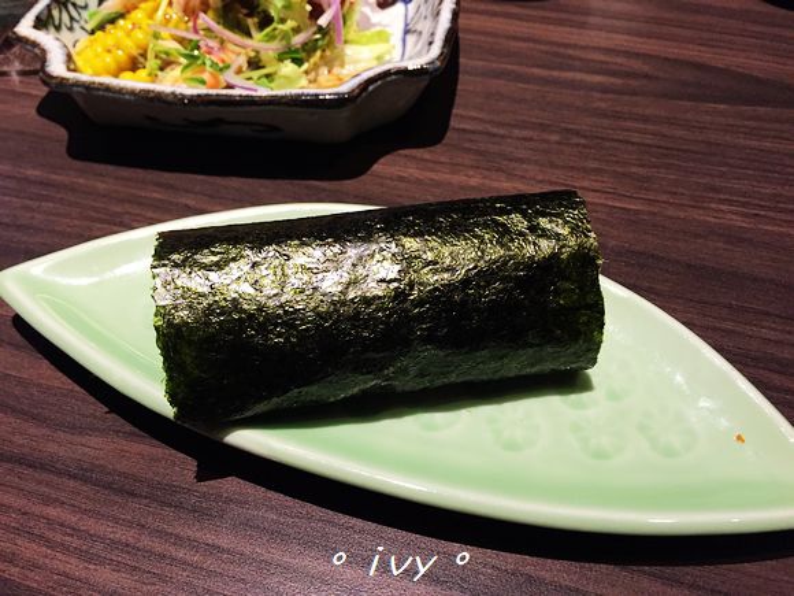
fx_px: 665
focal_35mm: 29
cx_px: 397
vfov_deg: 48.2
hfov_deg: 61.7
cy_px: 298
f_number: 2.2
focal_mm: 4.15
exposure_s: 1/30
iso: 125
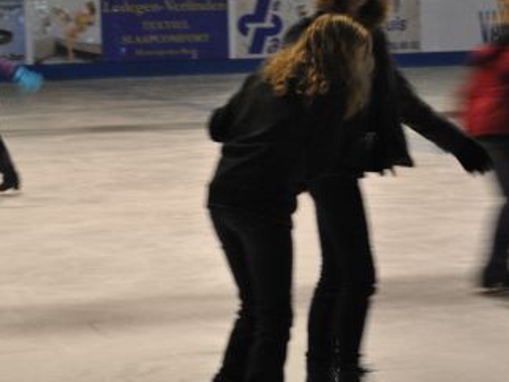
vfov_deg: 10.0
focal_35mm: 149
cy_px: 129
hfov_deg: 13.2
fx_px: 2193
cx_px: 261
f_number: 5.6
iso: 800
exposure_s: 1/20
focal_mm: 52
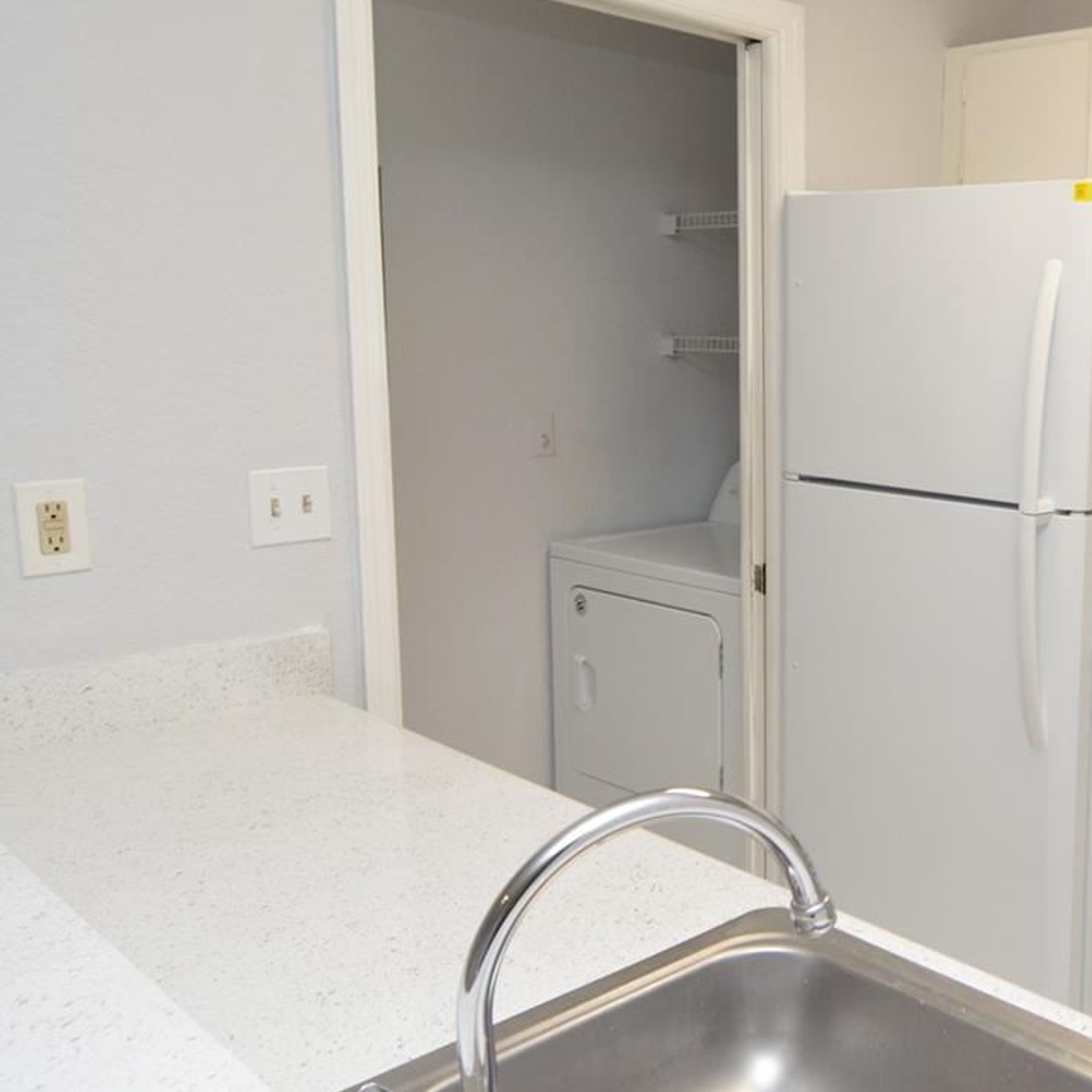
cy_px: 520
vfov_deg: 48.4
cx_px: 975
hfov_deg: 44.3
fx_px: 1213
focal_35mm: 34
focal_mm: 12
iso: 400
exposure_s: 1/80
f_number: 4.5
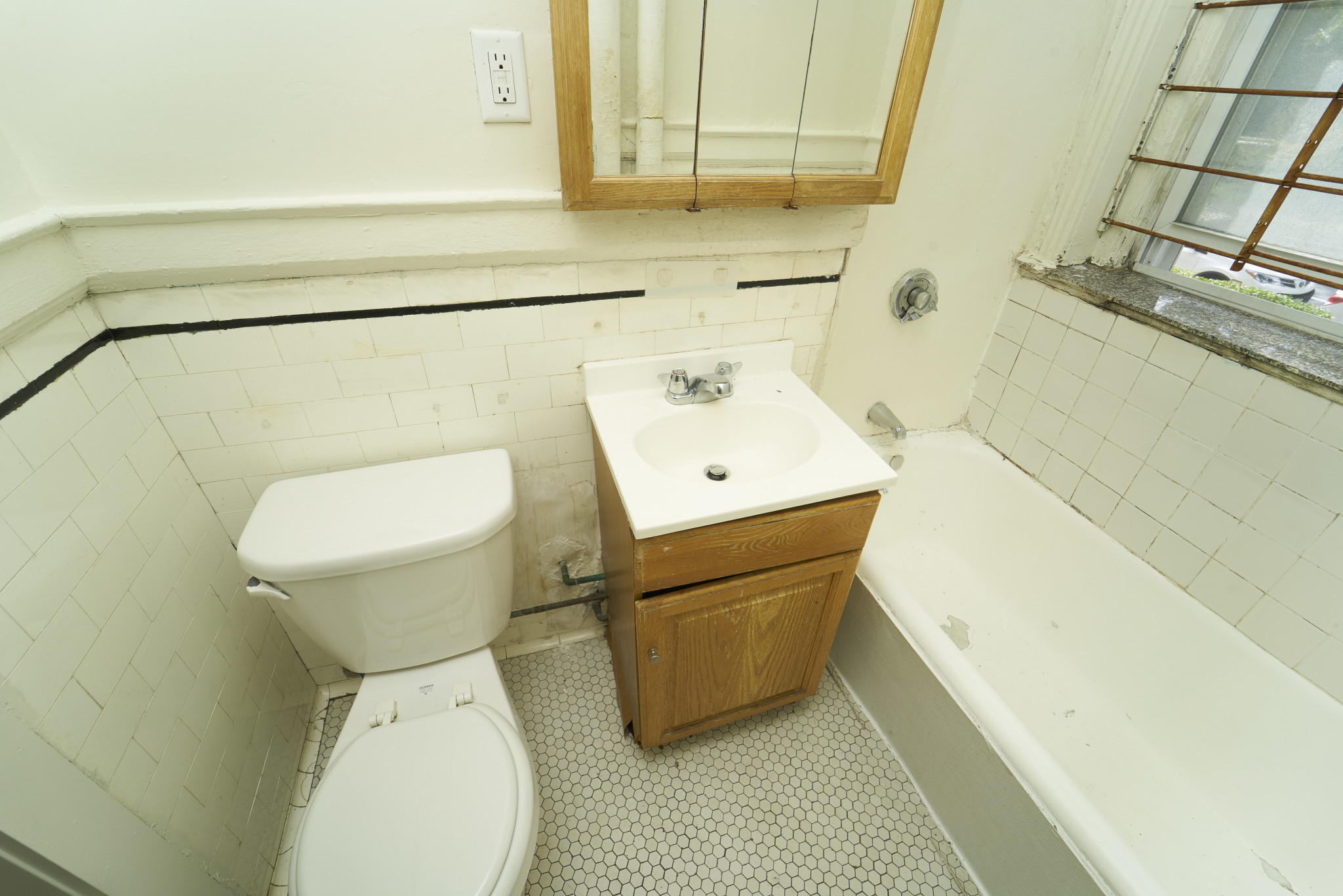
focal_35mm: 14
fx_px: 522
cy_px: 448
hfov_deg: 104.2
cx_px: 672
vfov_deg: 81.2
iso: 250
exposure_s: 1/50
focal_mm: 14
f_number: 11
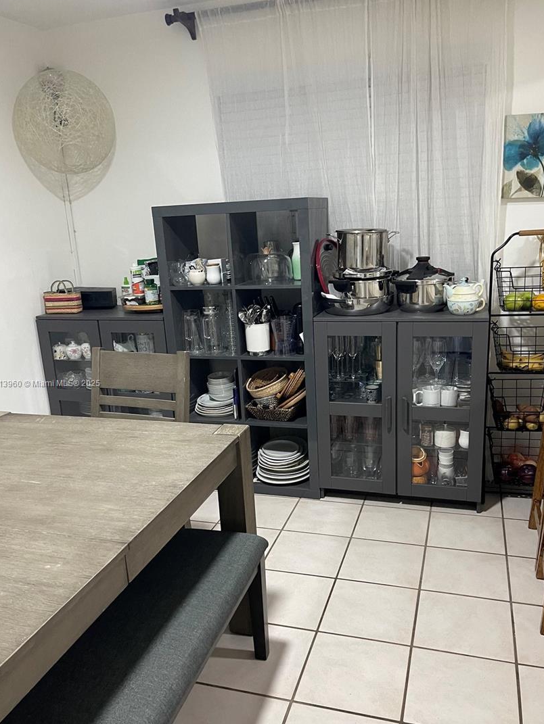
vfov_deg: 63.4
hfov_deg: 49.8
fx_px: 586
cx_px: 281
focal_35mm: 28
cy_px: 384
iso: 250
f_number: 1.6
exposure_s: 1/60
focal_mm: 5.1
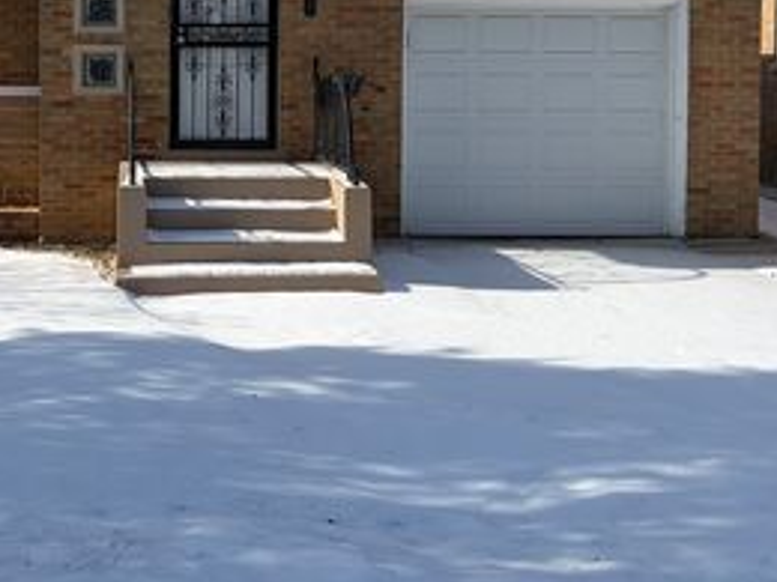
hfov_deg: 37.0
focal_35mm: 50
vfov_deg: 28.4
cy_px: 103
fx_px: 1122
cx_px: 167
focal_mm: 5.96
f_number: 1.6
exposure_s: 1/3448
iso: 50
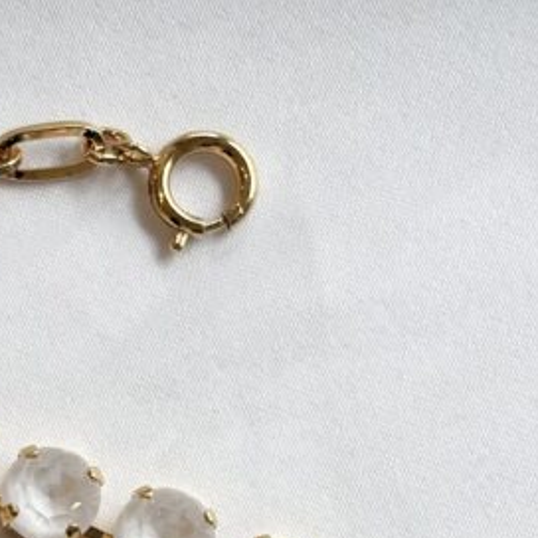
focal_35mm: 173
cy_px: 692
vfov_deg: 9.9
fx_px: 3042
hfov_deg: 9.9
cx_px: -220
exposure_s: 1/382
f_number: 1.6
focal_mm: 5.96
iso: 32
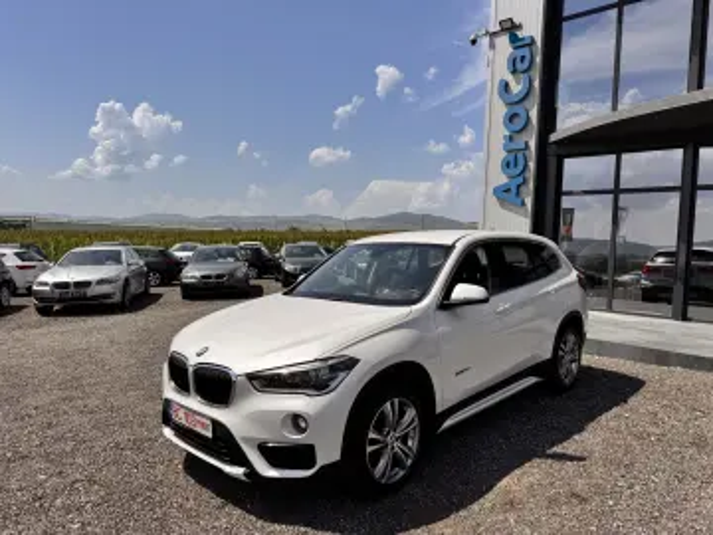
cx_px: 356
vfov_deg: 56.8
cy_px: 268
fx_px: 494
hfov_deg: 71.6
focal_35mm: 24
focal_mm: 6.76
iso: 80
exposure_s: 1/7937
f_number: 1.78
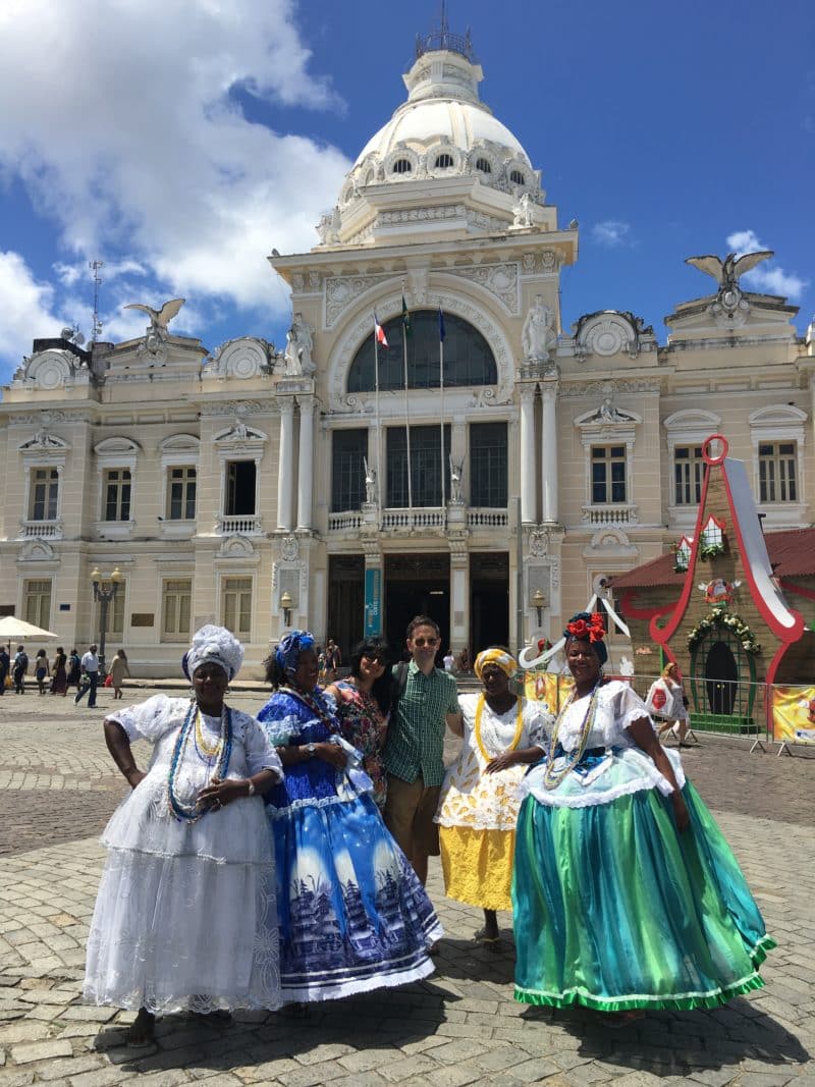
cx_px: 408
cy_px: 544
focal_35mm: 29
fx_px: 911
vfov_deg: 61.7
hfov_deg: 48.2
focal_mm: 4.15
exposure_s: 1/2331
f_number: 2.2
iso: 25
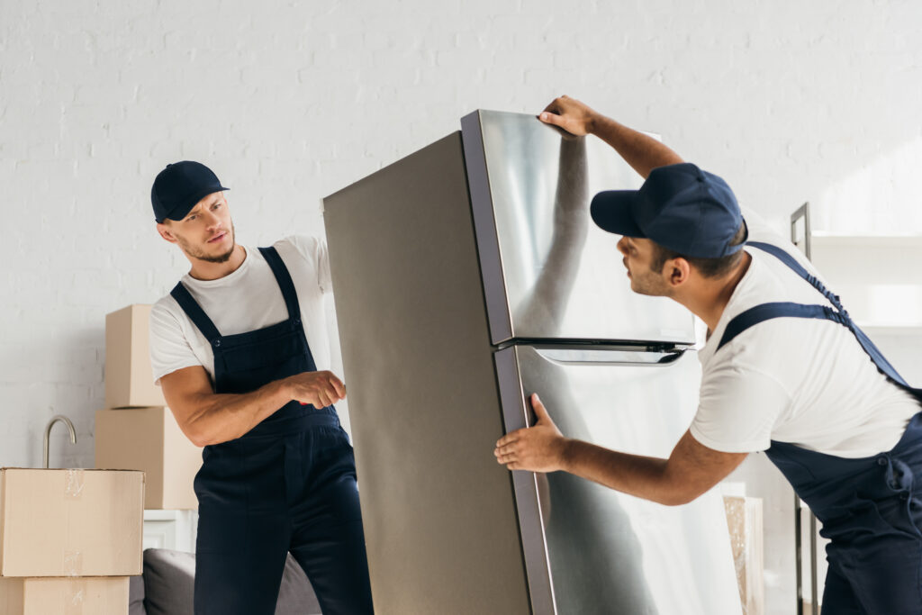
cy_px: 308
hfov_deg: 28.8
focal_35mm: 70
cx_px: 461
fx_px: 1793
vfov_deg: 19.5
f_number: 4
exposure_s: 1/160
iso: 250
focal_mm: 70
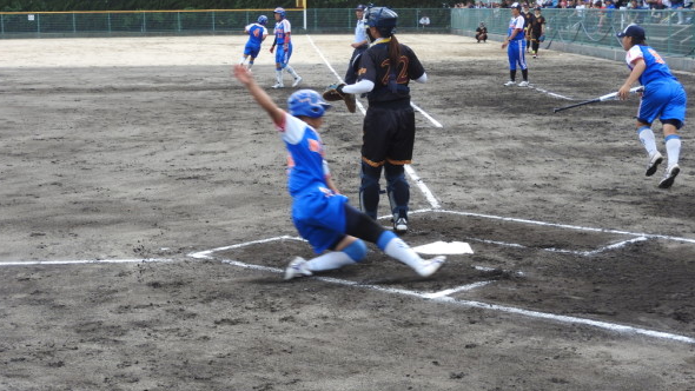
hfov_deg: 29.3
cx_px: 343
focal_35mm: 72
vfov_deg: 16.8
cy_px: 217
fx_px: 1327
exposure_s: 1/320
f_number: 4.2
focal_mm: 11.6
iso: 100
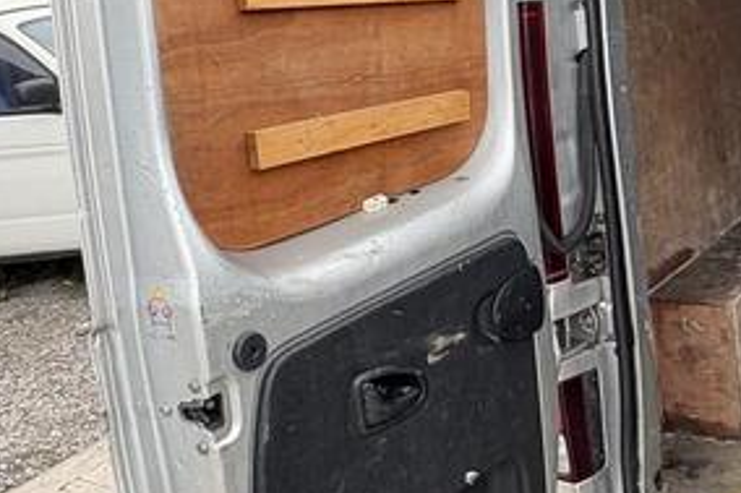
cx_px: 511
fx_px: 946
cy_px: 151
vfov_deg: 28.9
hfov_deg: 42.0
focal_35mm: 46
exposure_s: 1/157
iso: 64
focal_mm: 2.22
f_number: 2.2
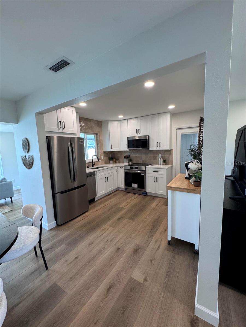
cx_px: 123
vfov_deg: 102.1
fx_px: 133
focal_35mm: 14
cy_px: 164
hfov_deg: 85.7
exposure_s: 1/120
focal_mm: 2.22
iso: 200
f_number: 2.2
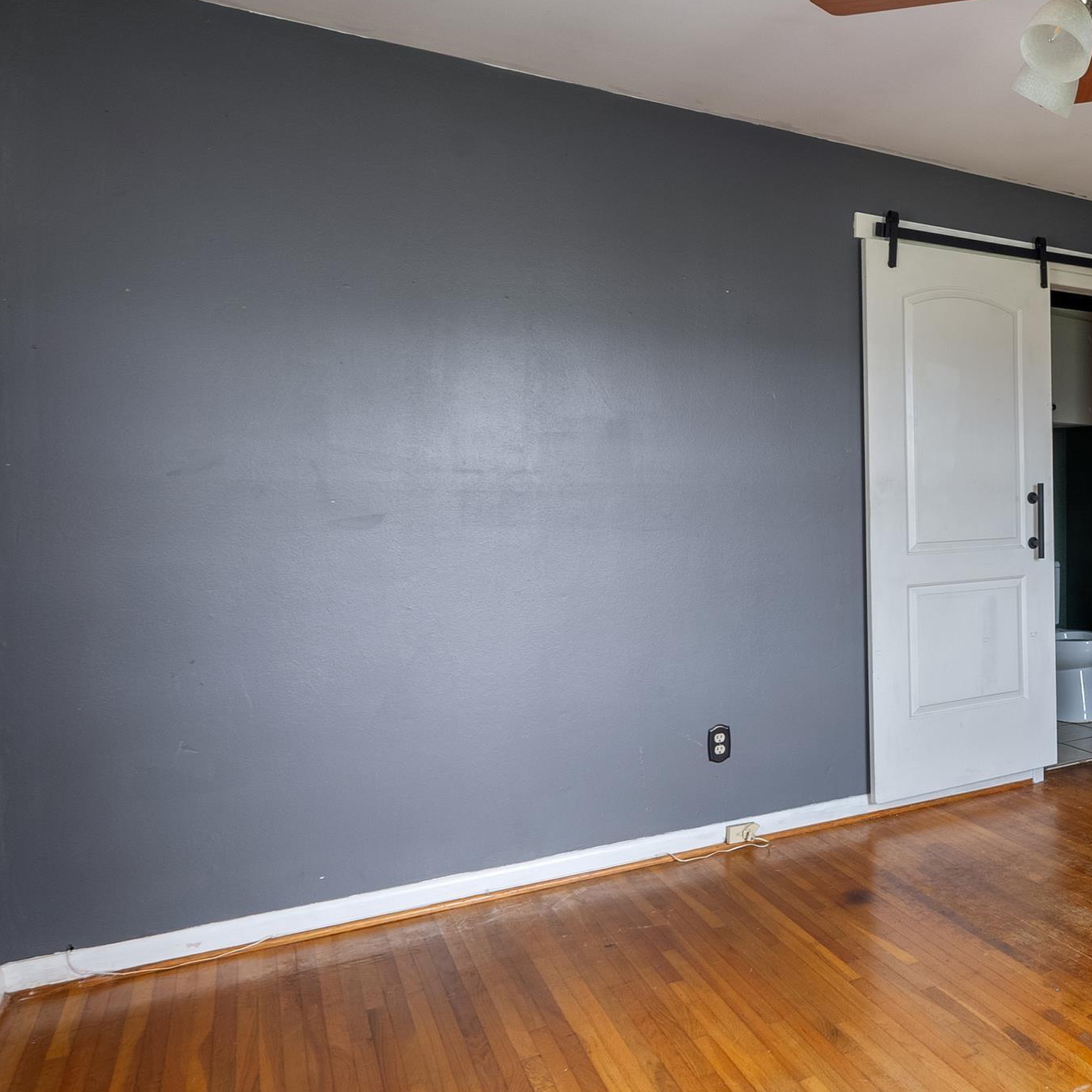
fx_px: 1071
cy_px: 500
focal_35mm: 30
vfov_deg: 54.0
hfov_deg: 44.5
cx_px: 1129
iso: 250
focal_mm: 16
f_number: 9
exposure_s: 2.5
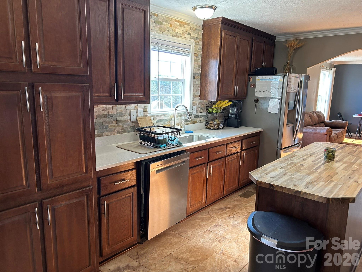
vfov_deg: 53.1
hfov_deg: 67.3
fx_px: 272
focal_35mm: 26
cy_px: 136
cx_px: 181
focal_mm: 5.7
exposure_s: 1/120
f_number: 1.5
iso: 100
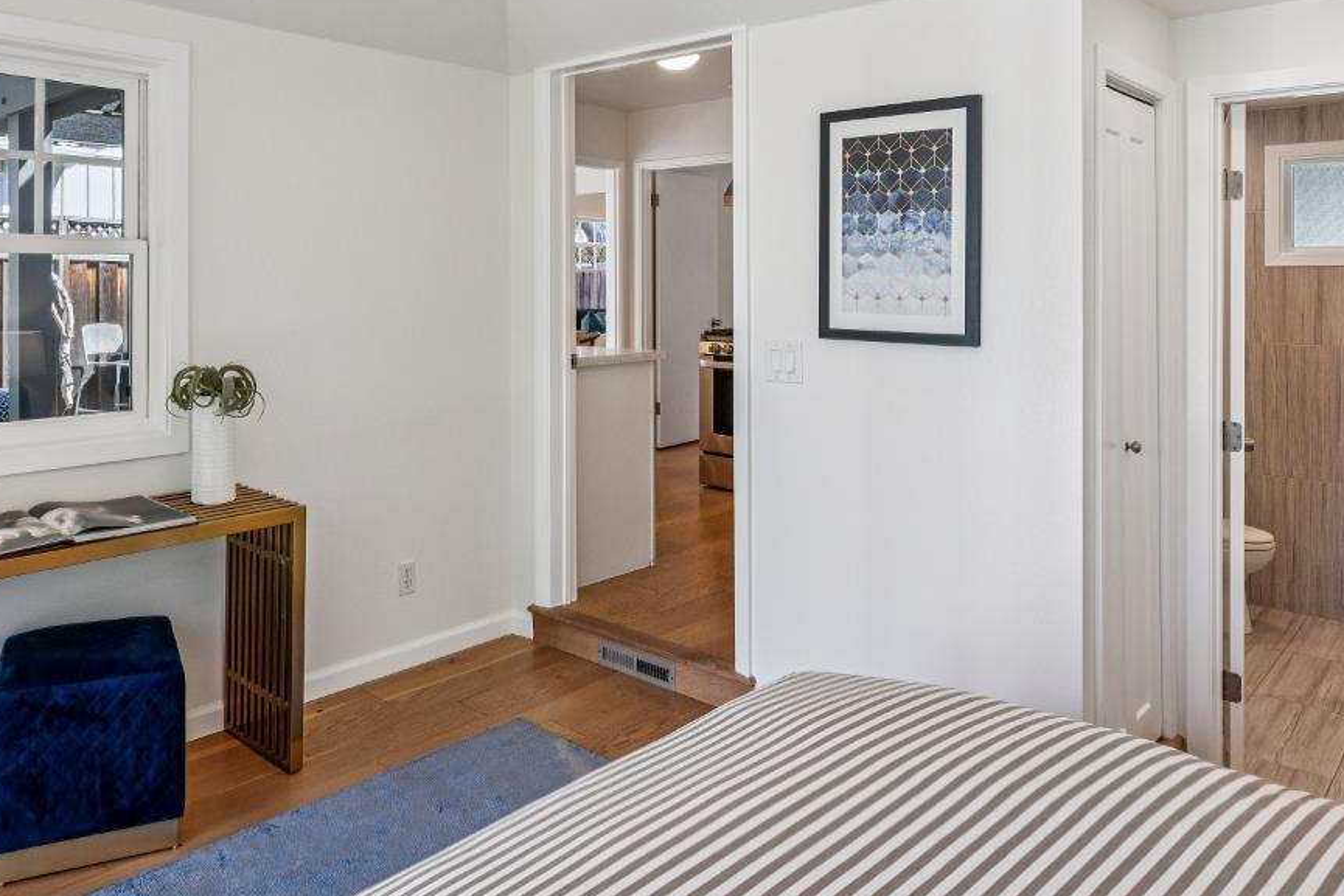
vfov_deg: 46.9
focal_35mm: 27
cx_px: 521
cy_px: 258
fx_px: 1003
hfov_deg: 66.8
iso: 110
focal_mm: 15.5
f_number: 8
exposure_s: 1/30
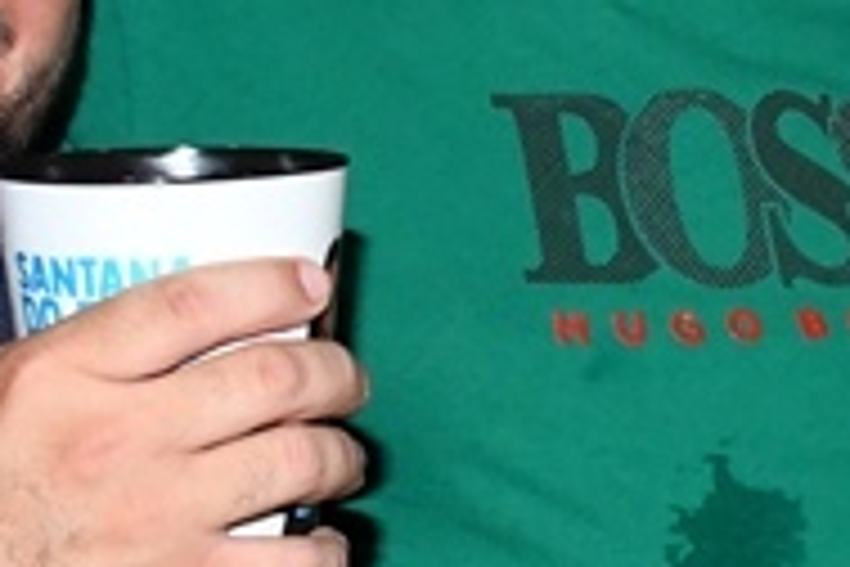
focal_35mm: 146
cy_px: 236
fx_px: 3447
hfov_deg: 13.3
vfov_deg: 9.4
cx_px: 1282
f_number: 5.6
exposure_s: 1/125
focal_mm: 18
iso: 3200
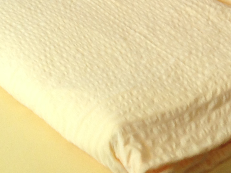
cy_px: -89
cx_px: 187
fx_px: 767
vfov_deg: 12.2
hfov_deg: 17.0
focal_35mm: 115
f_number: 2.4
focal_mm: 4.12
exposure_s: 1/20
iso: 50
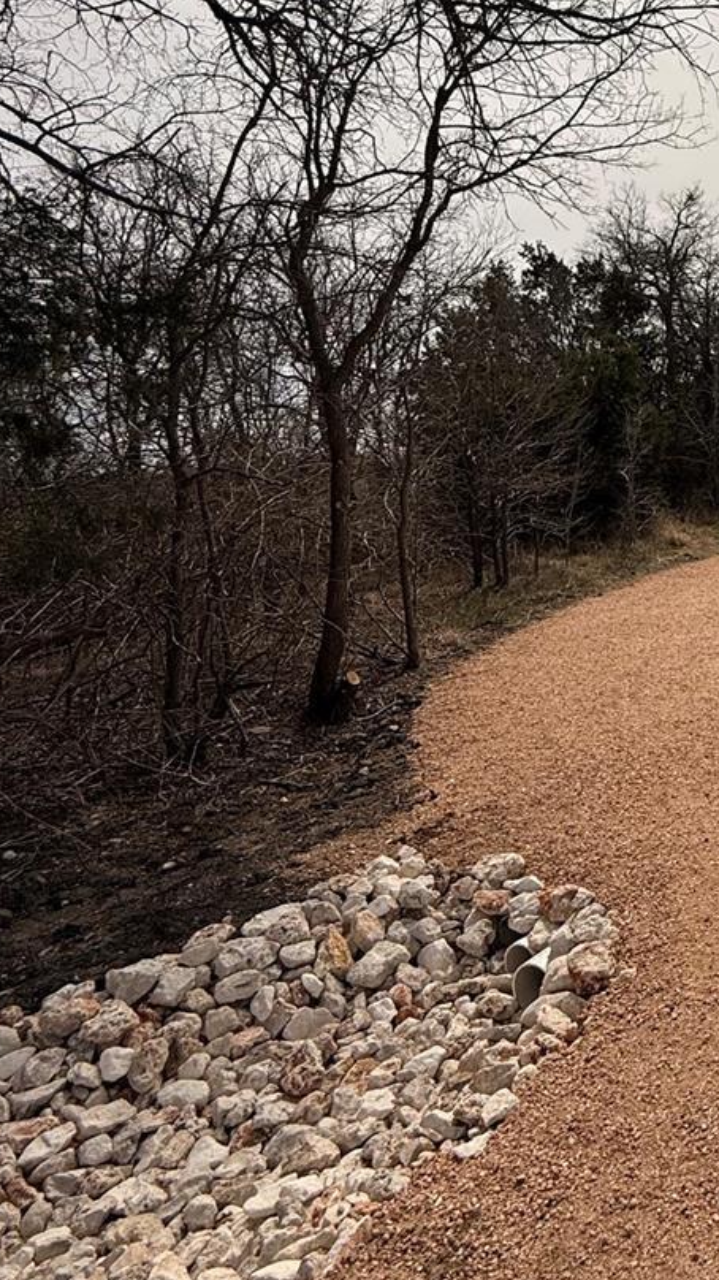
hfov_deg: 33.6
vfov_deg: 64.8
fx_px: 984
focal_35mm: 29
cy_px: 455
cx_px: 836
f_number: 2.2
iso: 50
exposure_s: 1/6173
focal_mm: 2.22
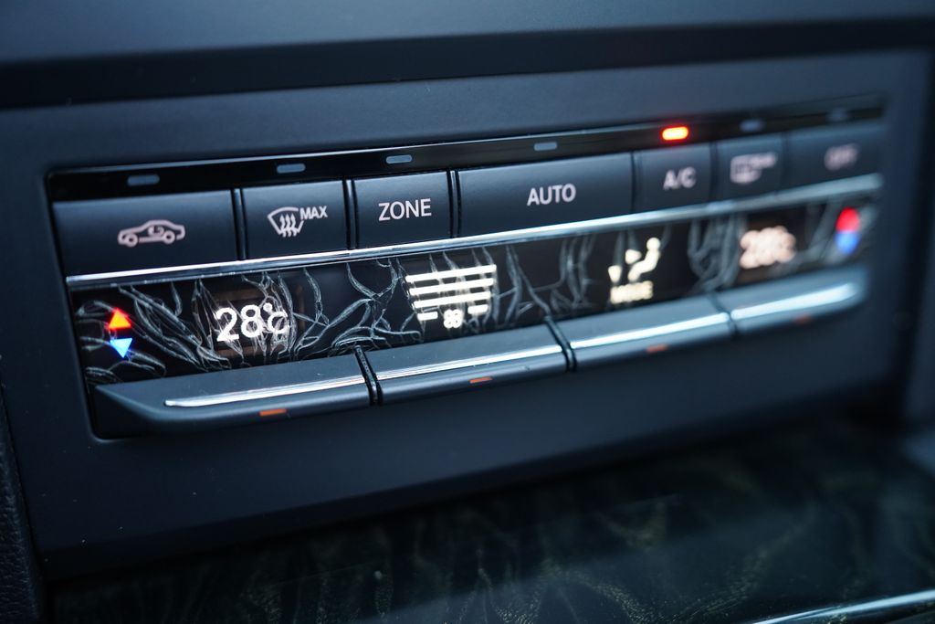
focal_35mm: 40
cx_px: 468
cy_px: 312
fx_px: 1039
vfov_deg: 33.4
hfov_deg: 48.5
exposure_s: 1/60
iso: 2000
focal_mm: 40
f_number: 2.8
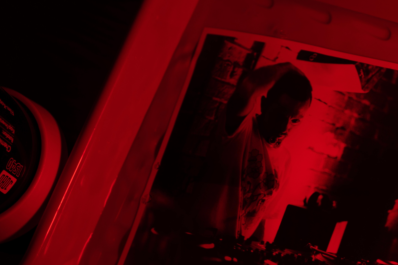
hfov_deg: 17.1
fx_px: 1316
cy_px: 191
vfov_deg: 11.5
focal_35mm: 119
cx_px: 303
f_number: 3.2
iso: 400
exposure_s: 1/40
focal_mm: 70
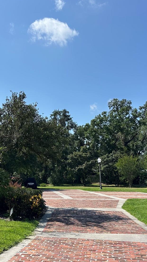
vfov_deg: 52.8
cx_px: 42
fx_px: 263
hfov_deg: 30.8
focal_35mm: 38
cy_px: 128
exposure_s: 1/5848
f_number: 1.78
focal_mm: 6.86
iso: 80
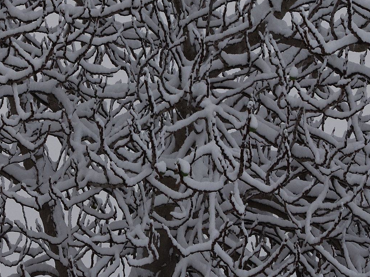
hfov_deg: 5.9
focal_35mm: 337
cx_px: 152
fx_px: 3602
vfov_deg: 4.4
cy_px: 101
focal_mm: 100
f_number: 11
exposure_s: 1/125
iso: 200
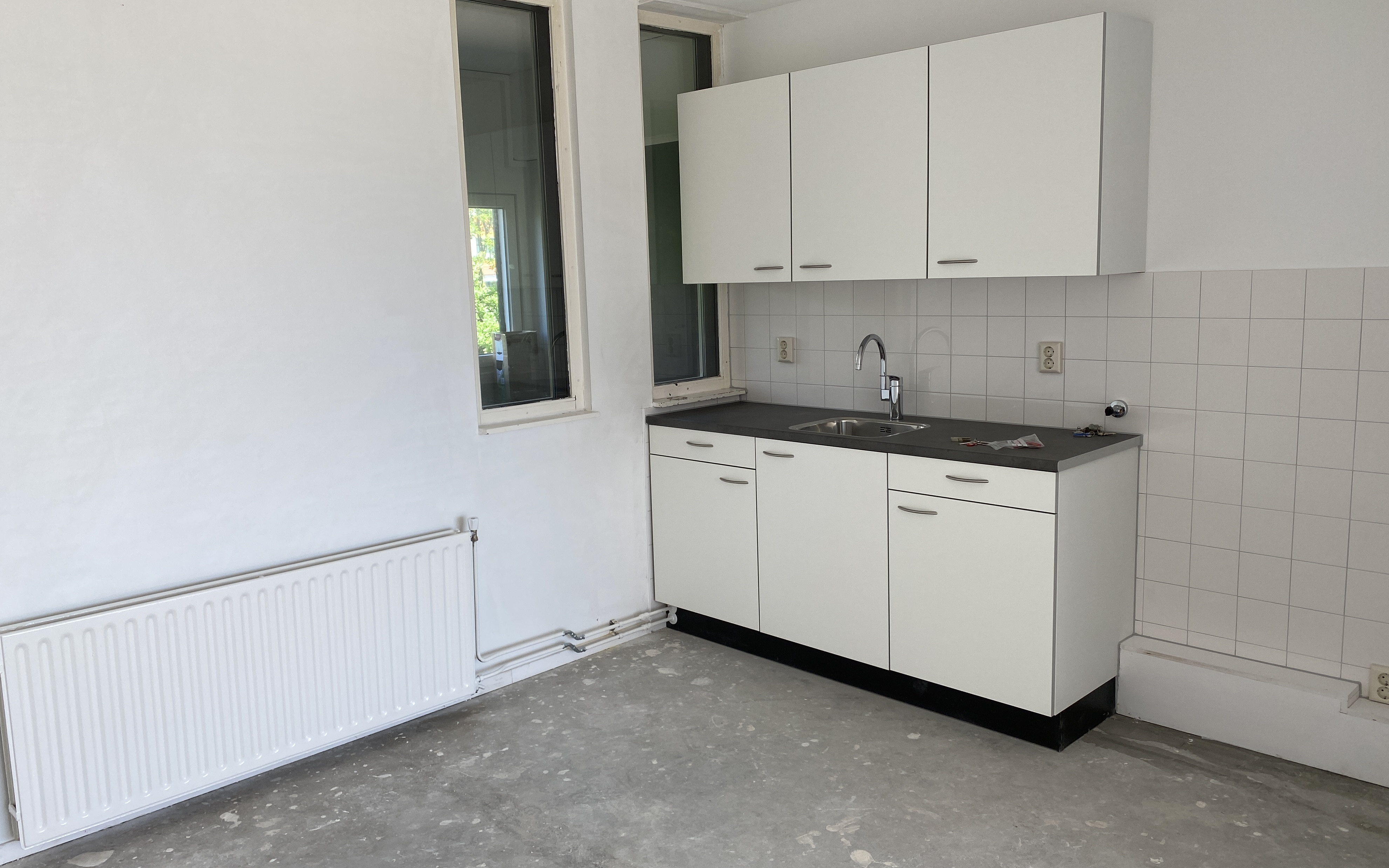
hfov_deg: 66.5
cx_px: 689
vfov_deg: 44.5
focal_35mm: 28
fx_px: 1060
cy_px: 442
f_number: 1.8
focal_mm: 4.25
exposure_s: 1/122
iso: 32
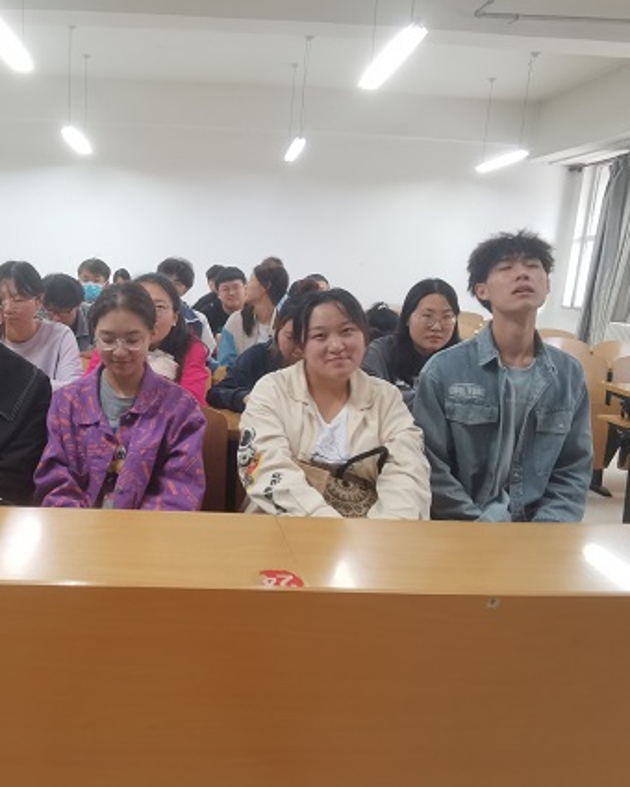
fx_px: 583
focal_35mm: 25
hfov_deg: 55.0
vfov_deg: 68.0
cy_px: 418
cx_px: 185
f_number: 2.2
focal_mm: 2.26
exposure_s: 1/33.3
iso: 320
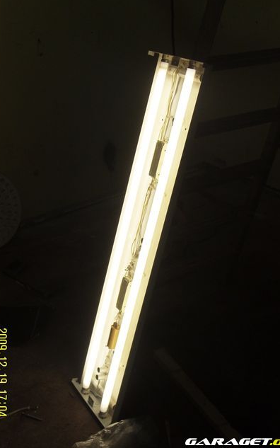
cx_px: 136
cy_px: 222
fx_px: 549
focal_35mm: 45
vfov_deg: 44.4
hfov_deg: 28.6
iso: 80
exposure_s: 1/125
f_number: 3
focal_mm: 7
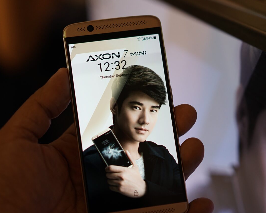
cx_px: 136
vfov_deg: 20.7
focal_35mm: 74
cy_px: 116
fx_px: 583
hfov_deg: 25.7
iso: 640
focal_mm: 55
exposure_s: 1/1000
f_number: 1.8
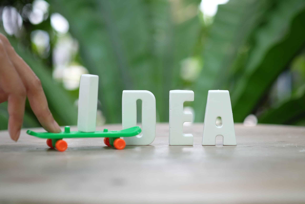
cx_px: 152
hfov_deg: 22.6
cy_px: 102
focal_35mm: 90
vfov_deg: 15.2
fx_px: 762
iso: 320
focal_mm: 60
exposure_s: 1/250
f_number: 2.8
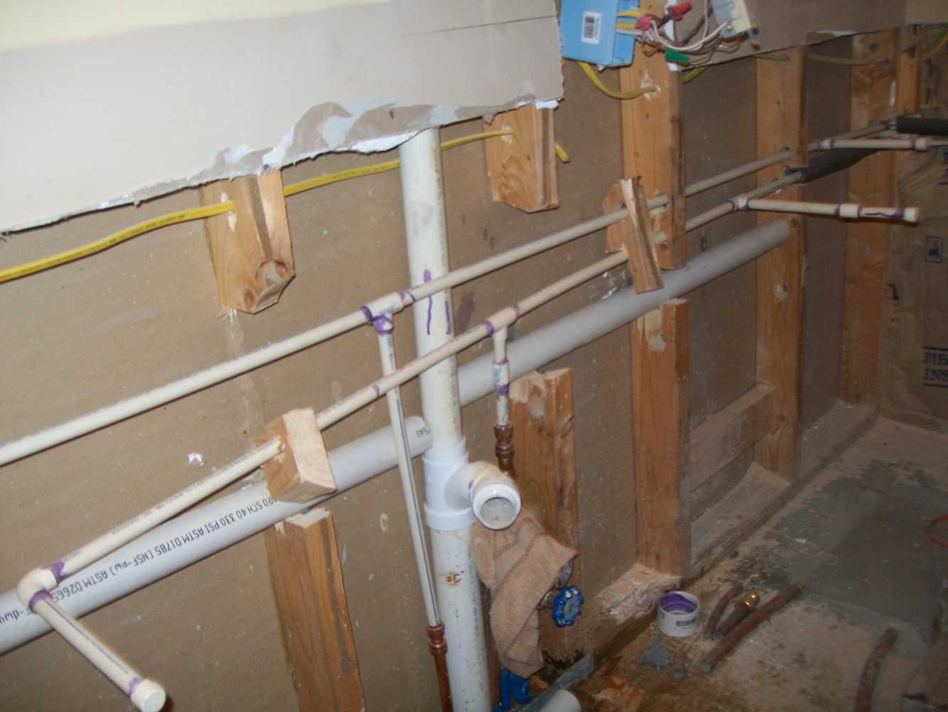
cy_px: 356
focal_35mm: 36
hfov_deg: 51.4
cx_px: 474
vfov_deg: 39.7
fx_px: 986
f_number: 2.7
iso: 80
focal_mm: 6
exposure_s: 1/30
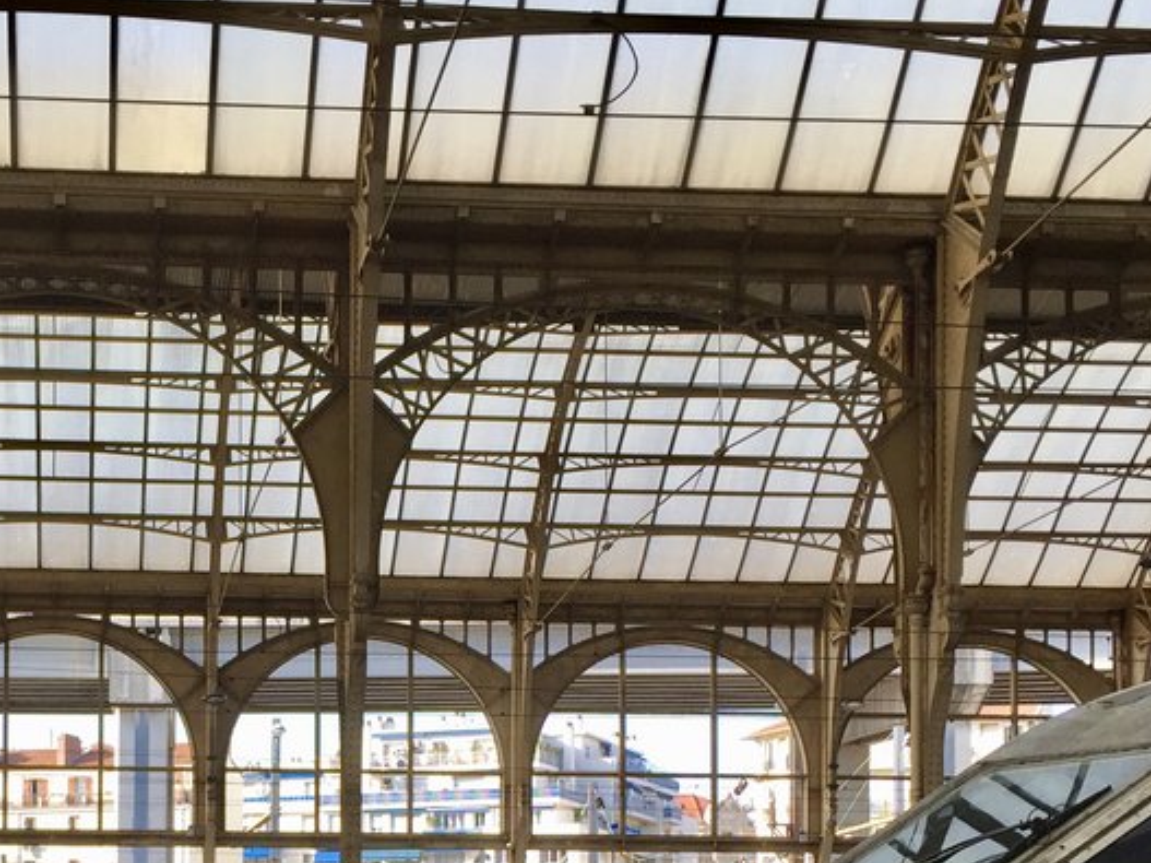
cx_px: 227
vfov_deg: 21.2
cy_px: 926
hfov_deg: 28.7
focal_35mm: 66
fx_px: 2194
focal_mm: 4.15
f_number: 2.2
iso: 32
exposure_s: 1/384
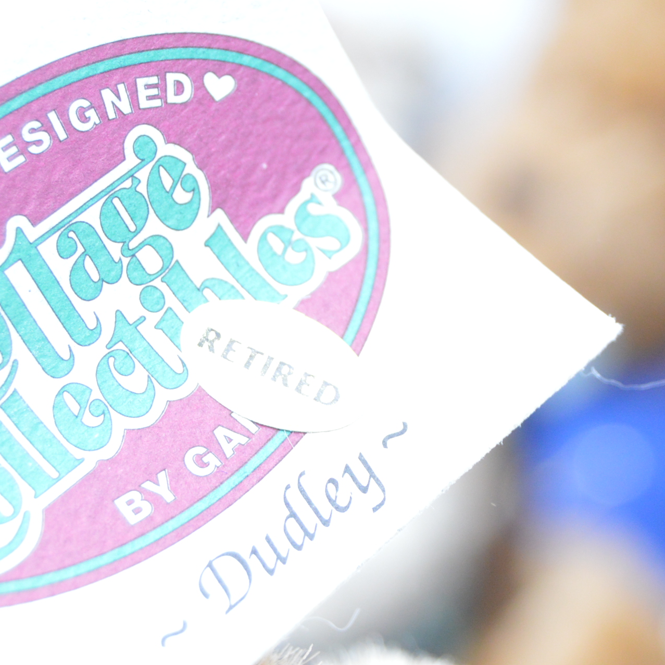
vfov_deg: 12.6
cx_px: 380
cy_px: 373
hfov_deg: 12.6
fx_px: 2999
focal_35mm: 138
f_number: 5.3
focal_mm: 46
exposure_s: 1/60
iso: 1600
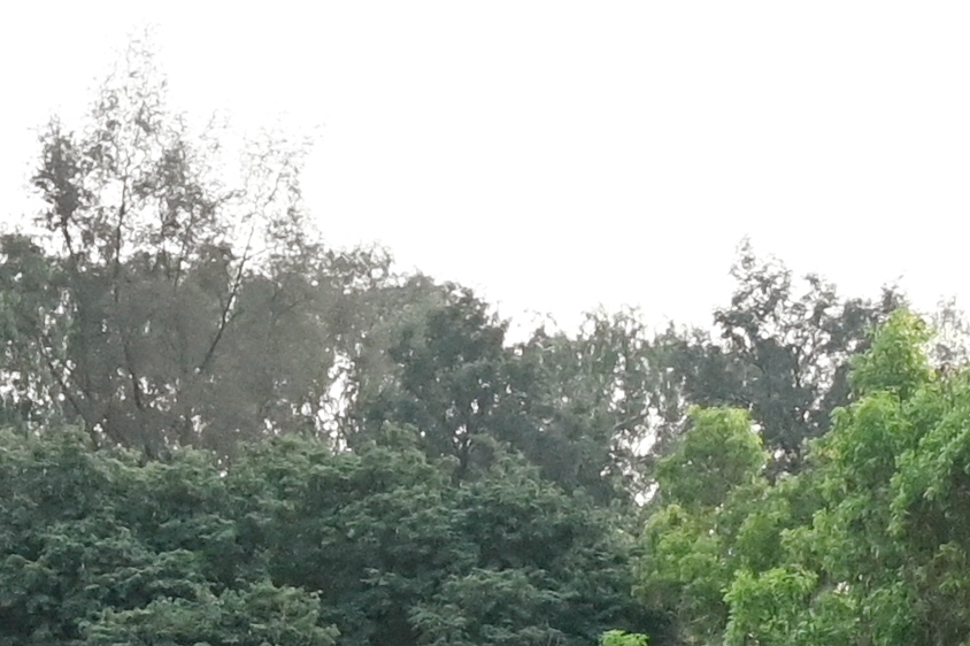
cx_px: -646
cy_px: 1628
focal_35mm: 203
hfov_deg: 9.7
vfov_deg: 6.4
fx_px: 5466
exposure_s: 1/250
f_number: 6.3
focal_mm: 20.5
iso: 500
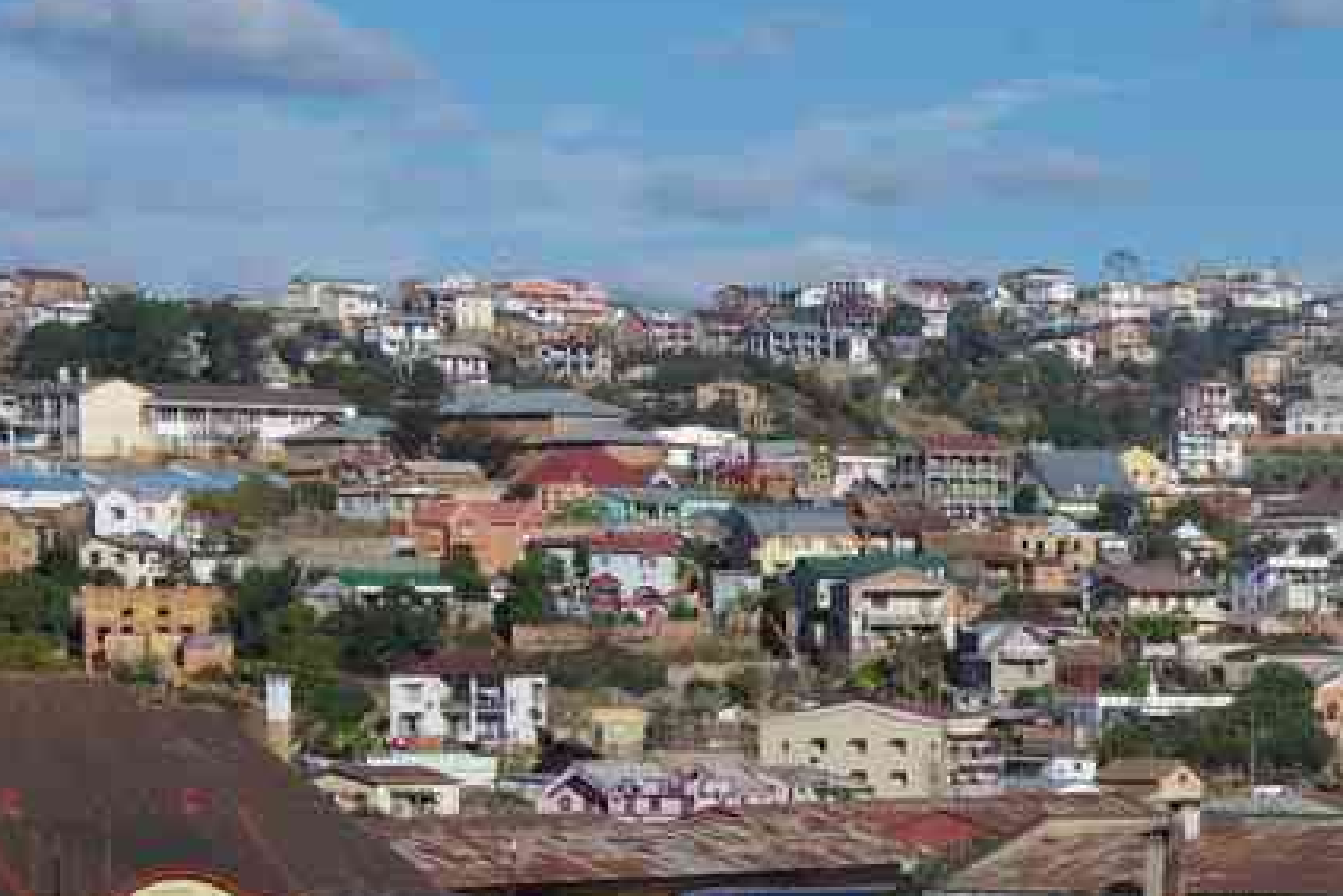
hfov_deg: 10.5
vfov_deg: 7.1
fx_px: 7246
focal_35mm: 194
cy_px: 779
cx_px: 1313
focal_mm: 55
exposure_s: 1/40
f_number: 14
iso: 100
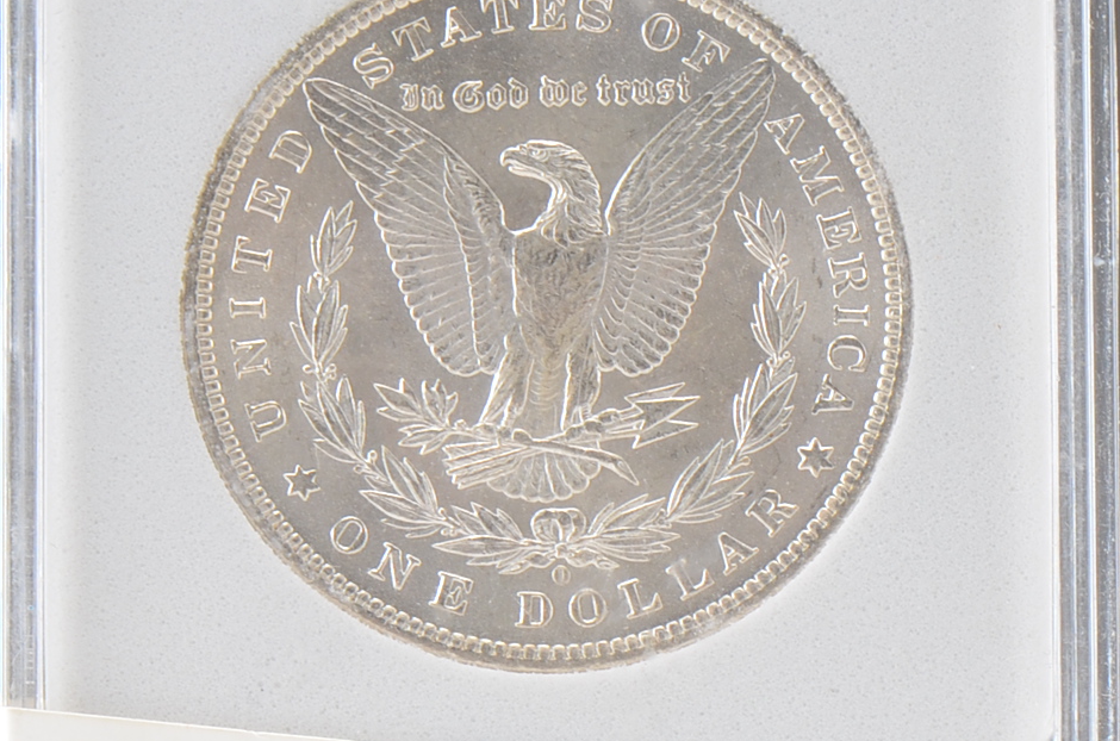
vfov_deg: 4.1
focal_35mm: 334
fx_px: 10376
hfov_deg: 6.2
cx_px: 510
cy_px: 586
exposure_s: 1/100
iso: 320
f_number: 14
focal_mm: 85
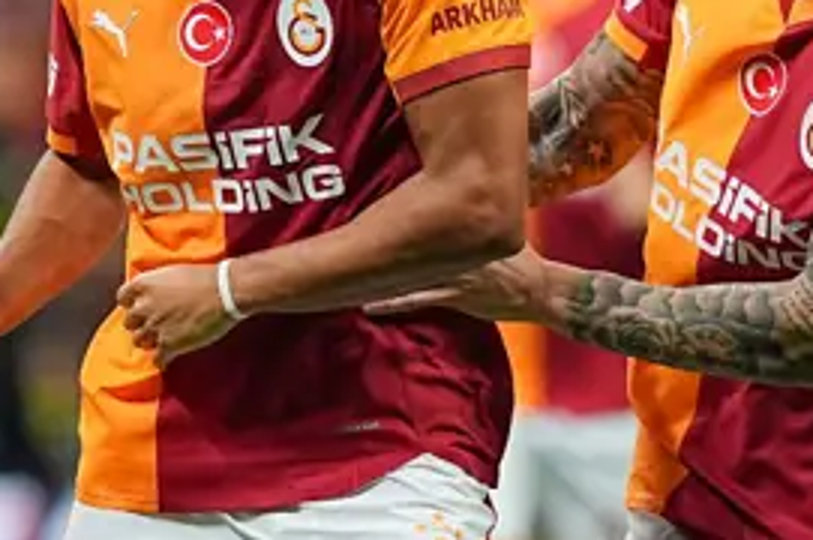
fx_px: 21970
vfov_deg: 1.4
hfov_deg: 2.1
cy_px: -84
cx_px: 0
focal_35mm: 974
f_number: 2.8
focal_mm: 300
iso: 1000
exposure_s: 1/1250
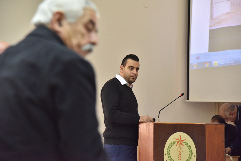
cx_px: 120
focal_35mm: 112
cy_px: 80
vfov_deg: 12.2
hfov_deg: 18.3
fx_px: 750
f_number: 5
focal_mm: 112
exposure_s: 1/100
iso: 2500
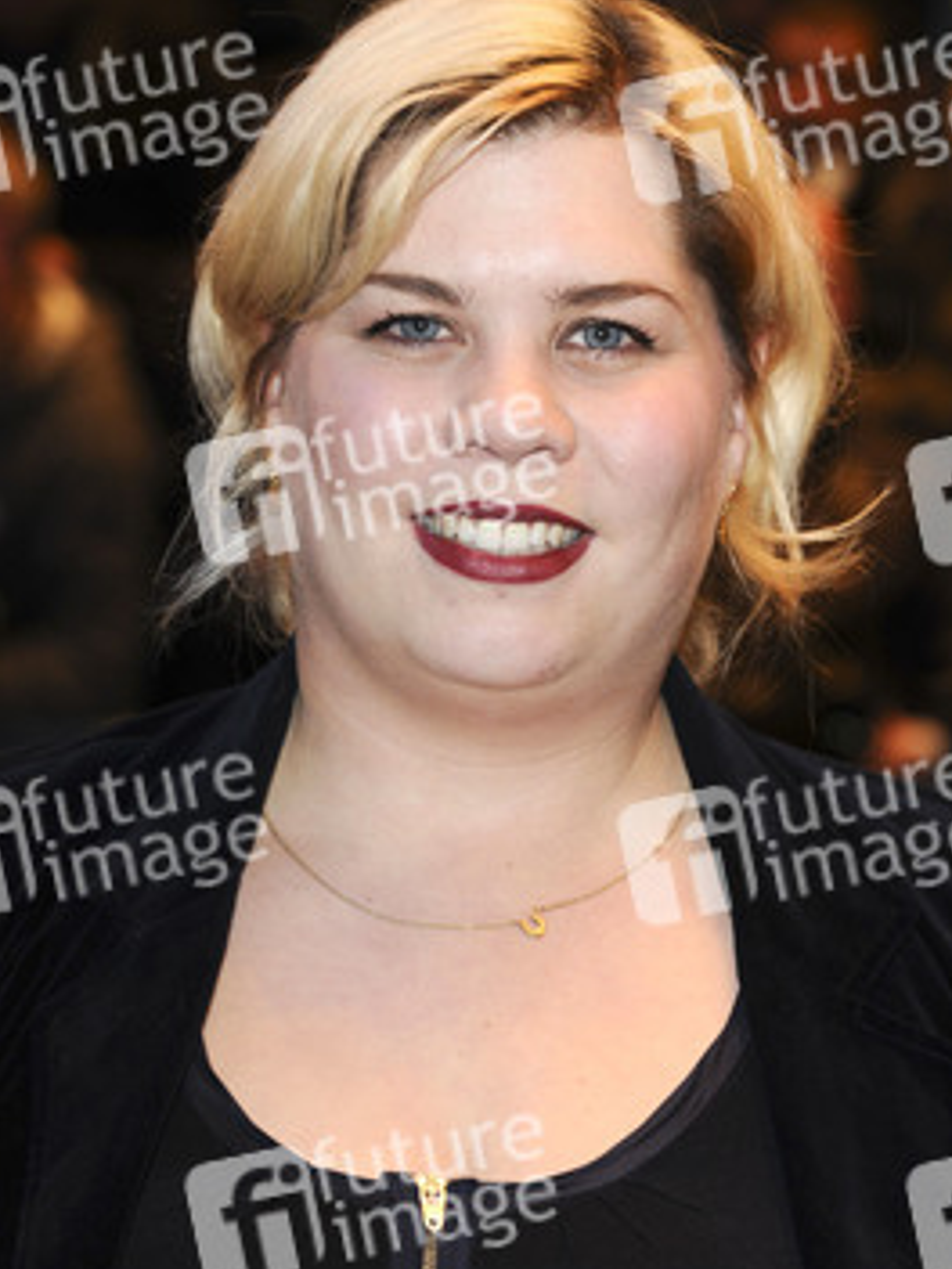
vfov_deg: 14.0
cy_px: 660
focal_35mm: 141
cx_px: 478
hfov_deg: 10.5
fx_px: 5170
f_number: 5
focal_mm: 86
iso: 400
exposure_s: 1/160
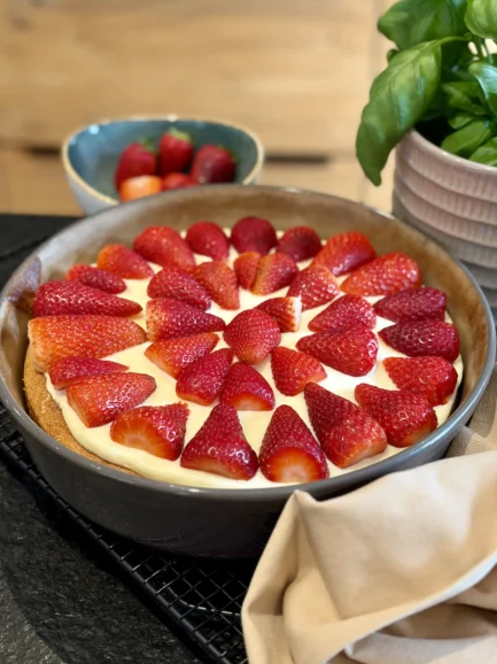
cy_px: 327
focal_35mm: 54
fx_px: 1035
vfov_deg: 35.6
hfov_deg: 27.0
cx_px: 241
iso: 80
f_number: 1.6
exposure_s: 1/50
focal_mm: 5.96
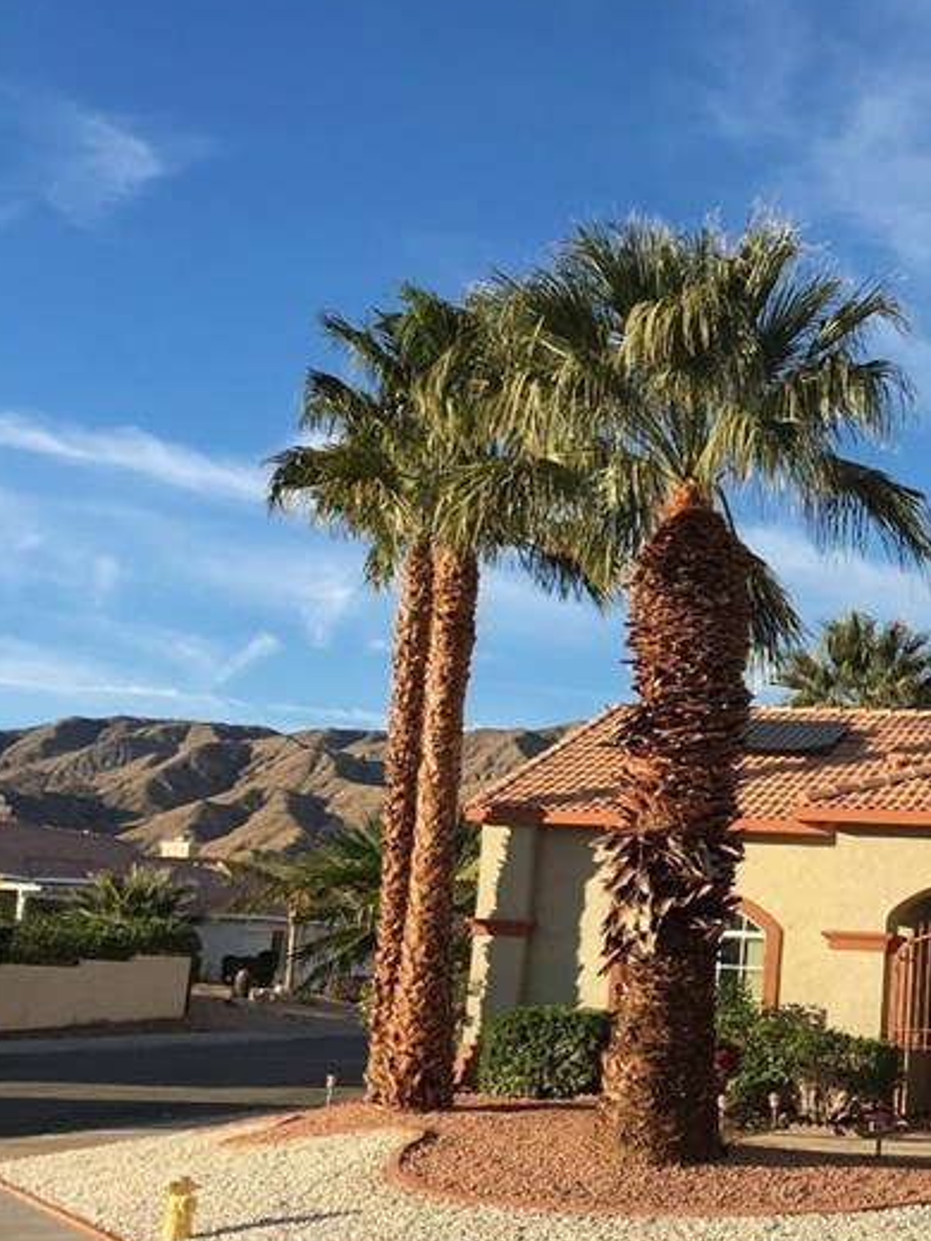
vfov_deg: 33.8
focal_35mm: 57
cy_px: 580
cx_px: 896
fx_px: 2044
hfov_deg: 24.6
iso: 25
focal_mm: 4.15
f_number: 2.2
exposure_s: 1/1131
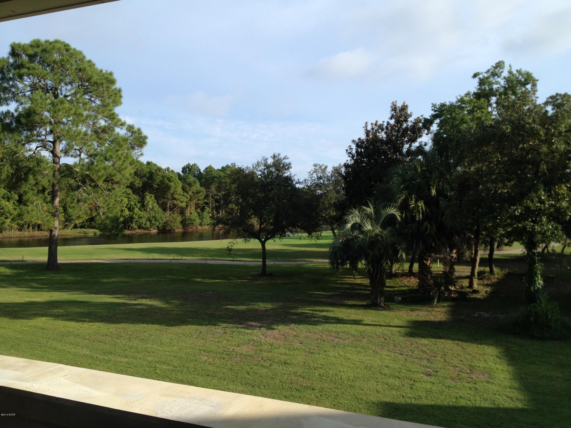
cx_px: 286
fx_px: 577
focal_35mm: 35
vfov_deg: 40.7
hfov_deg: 52.6
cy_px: 214
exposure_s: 1/1062
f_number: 2.4
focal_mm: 4.28
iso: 50
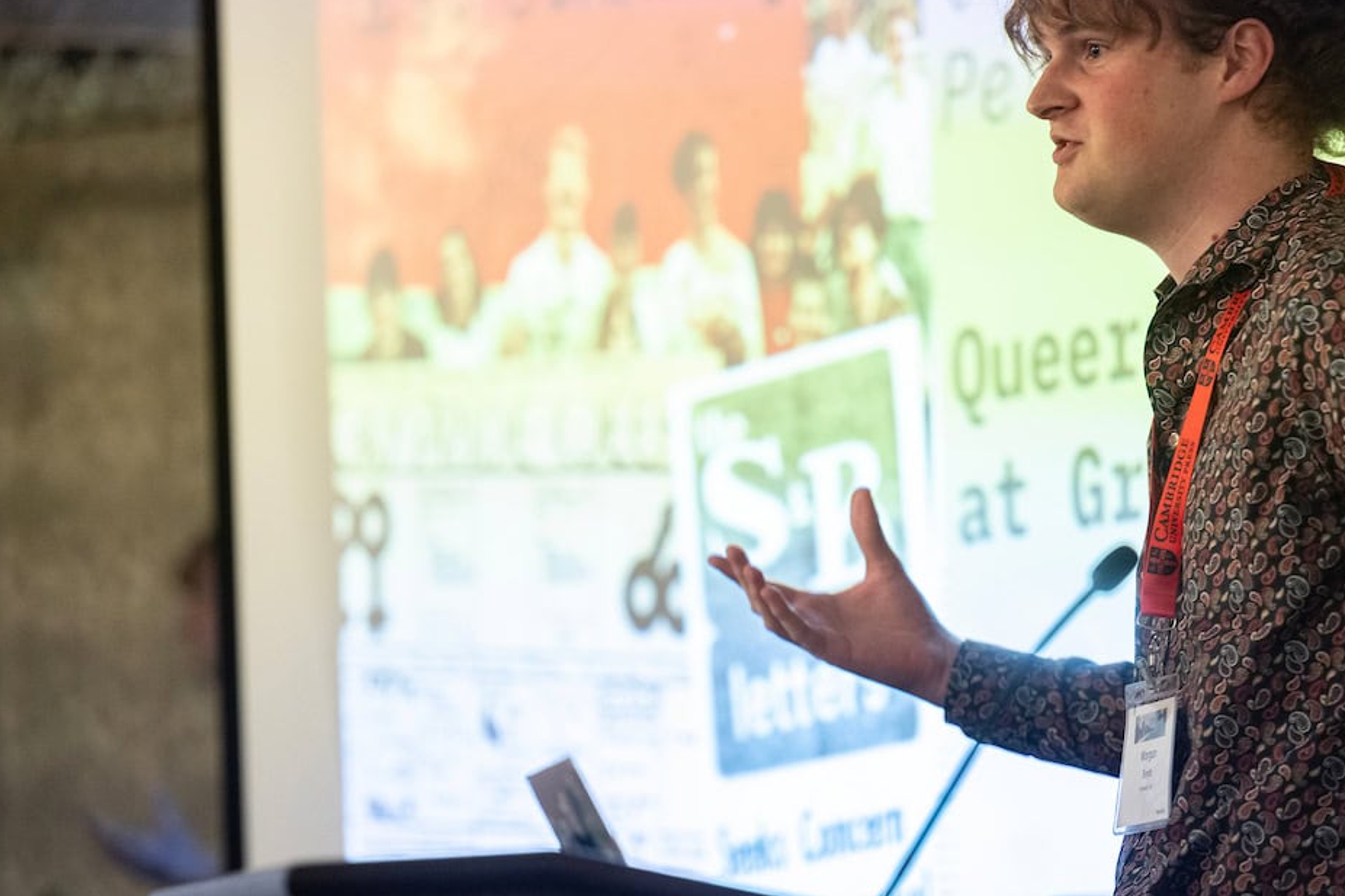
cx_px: 832
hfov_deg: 10.9
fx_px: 7022
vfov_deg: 7.3
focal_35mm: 188
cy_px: 433
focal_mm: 145
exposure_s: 1/160
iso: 1600
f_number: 2.8
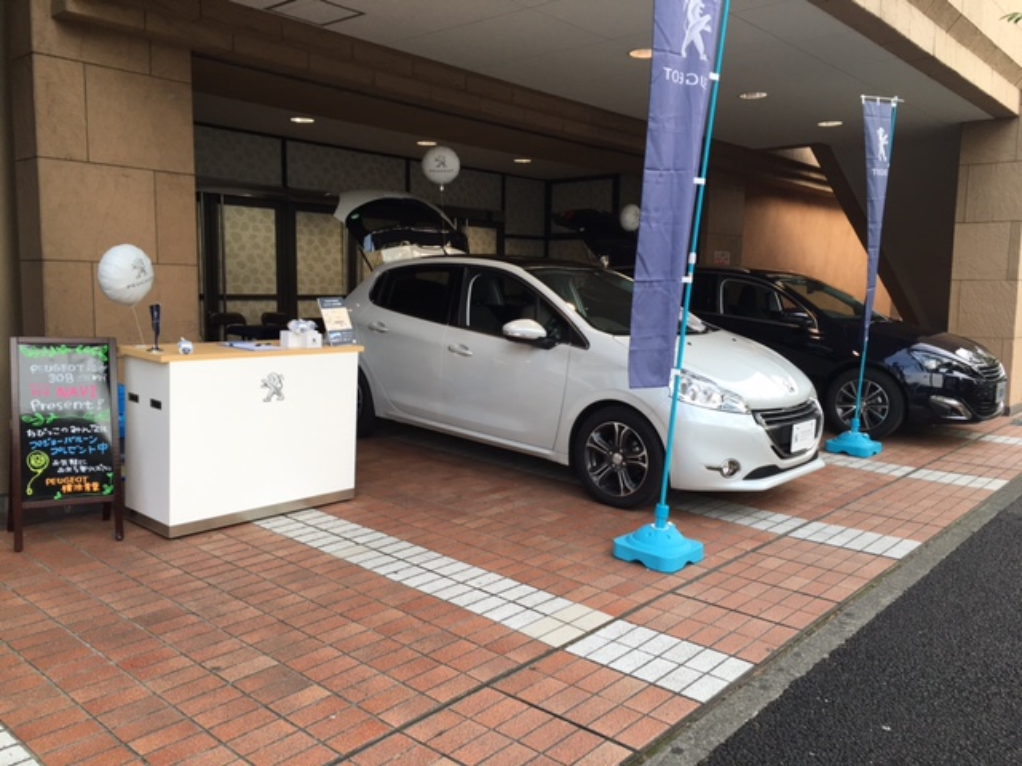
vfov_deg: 48.2
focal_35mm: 29
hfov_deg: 61.7
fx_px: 856
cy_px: 383
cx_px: 511
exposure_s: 1/120
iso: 40
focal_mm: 4.15
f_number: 2.2
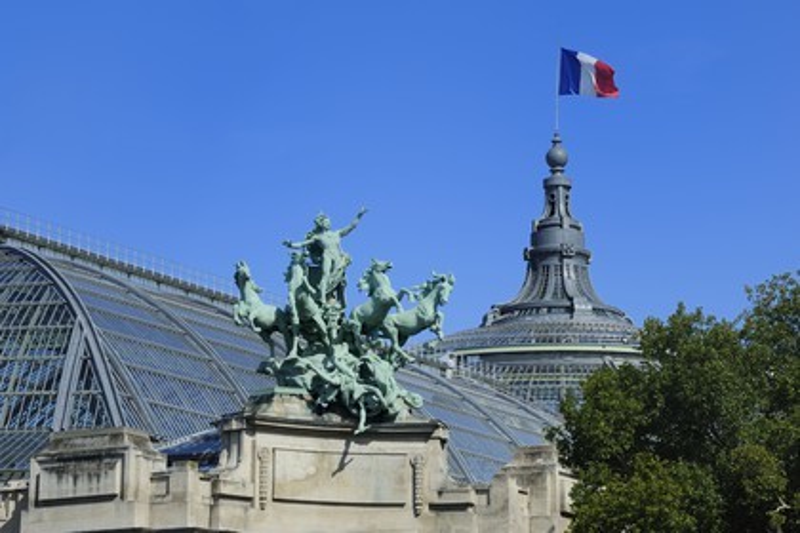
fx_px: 3000
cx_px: 400
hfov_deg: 15.2
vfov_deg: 10.2
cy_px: 266
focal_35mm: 135
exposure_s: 1/160
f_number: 14
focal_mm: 135
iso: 200
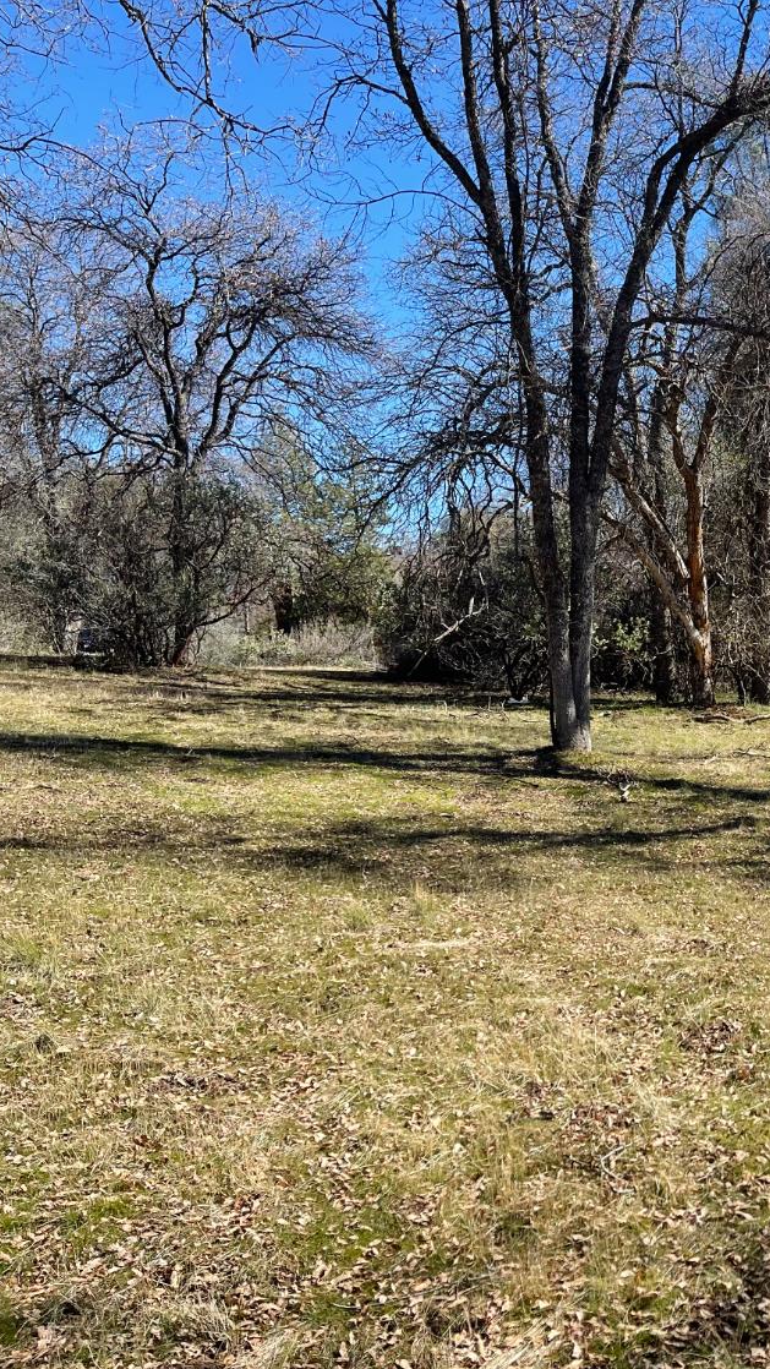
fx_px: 1379
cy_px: 688
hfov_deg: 28.6
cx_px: 830
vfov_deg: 52.8
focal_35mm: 38
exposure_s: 1/1597
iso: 32
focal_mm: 5.1
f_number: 1.6
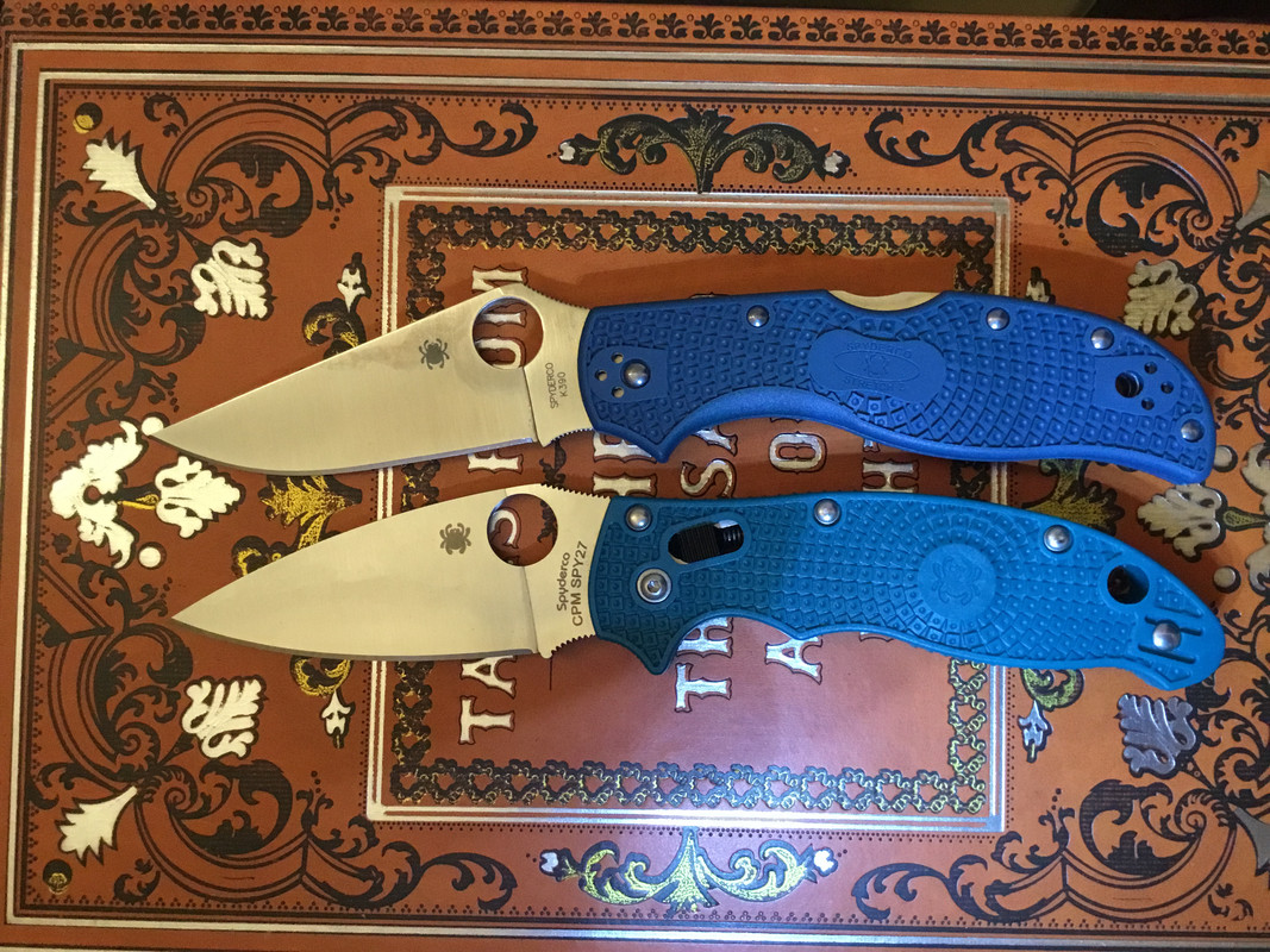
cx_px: 635
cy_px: 476
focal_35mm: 31
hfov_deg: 58.4
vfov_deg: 45.4
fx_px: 1137
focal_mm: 3.3
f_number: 2.4
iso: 200
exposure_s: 1/25
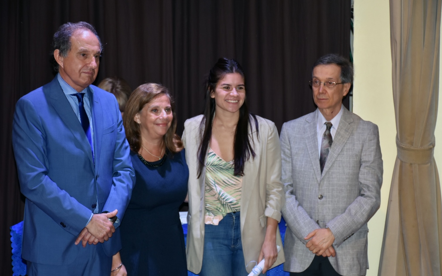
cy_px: 144
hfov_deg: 19.3
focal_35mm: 108
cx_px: 219
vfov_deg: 12.1
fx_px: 1301
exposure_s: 1/60
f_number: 5
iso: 400
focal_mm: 70
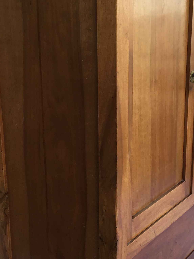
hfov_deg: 22.2
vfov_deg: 29.3
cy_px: 151
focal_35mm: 66
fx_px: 493
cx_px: 112
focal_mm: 3.3
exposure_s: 1/294
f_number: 2.4
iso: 25
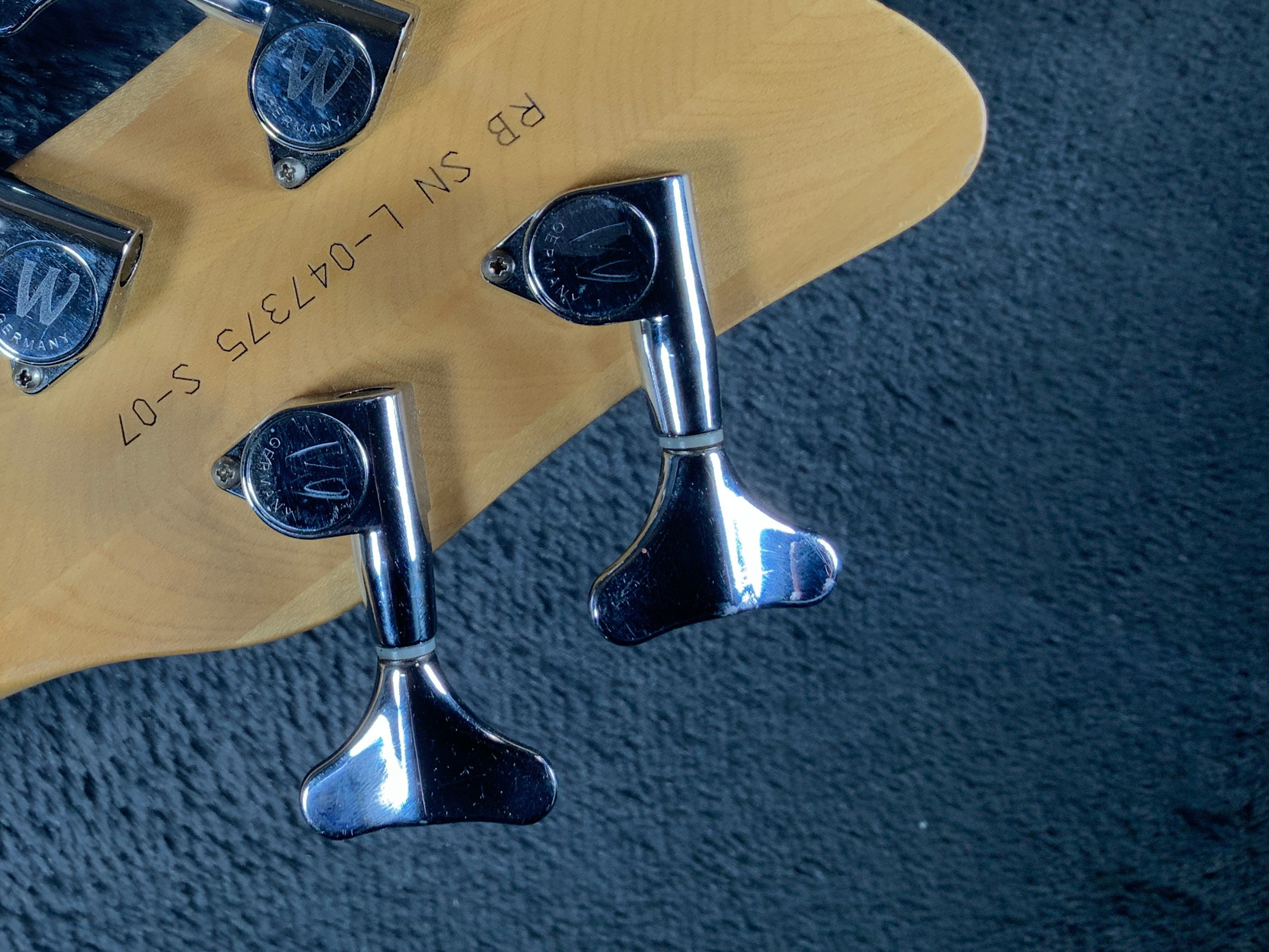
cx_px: 310
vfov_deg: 31.7
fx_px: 1649
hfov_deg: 40.8
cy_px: 256
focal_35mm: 45
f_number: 1.8
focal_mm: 3
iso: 25
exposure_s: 1/156
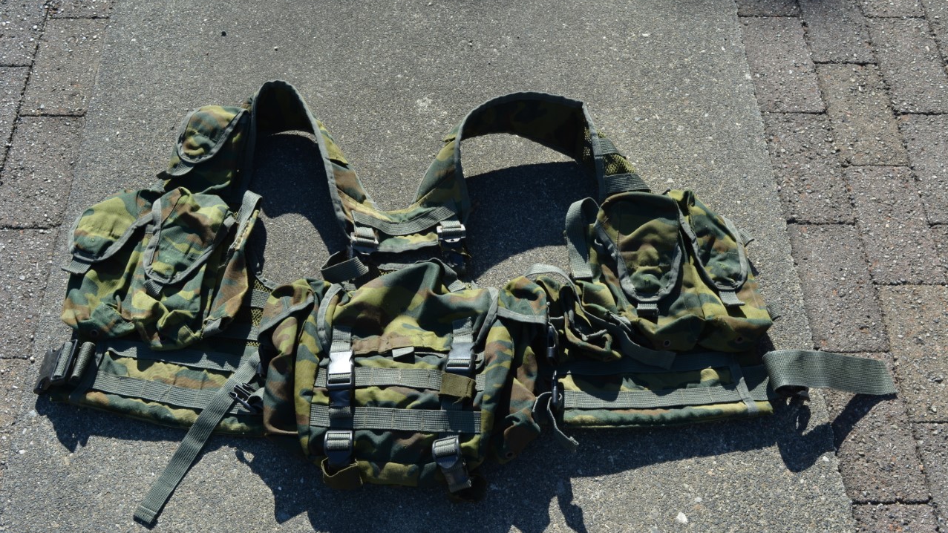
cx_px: 474
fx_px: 1069
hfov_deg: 47.8
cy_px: 294
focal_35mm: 43
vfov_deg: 28.0
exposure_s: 1/250
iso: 180
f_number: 8
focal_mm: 27
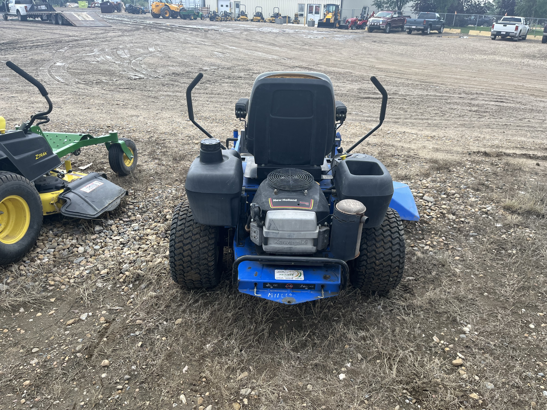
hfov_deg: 67.3
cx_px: 274
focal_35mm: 26
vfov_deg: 53.1
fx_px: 411
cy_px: 205
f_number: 1.6
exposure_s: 1/1212
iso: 50
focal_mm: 5.1
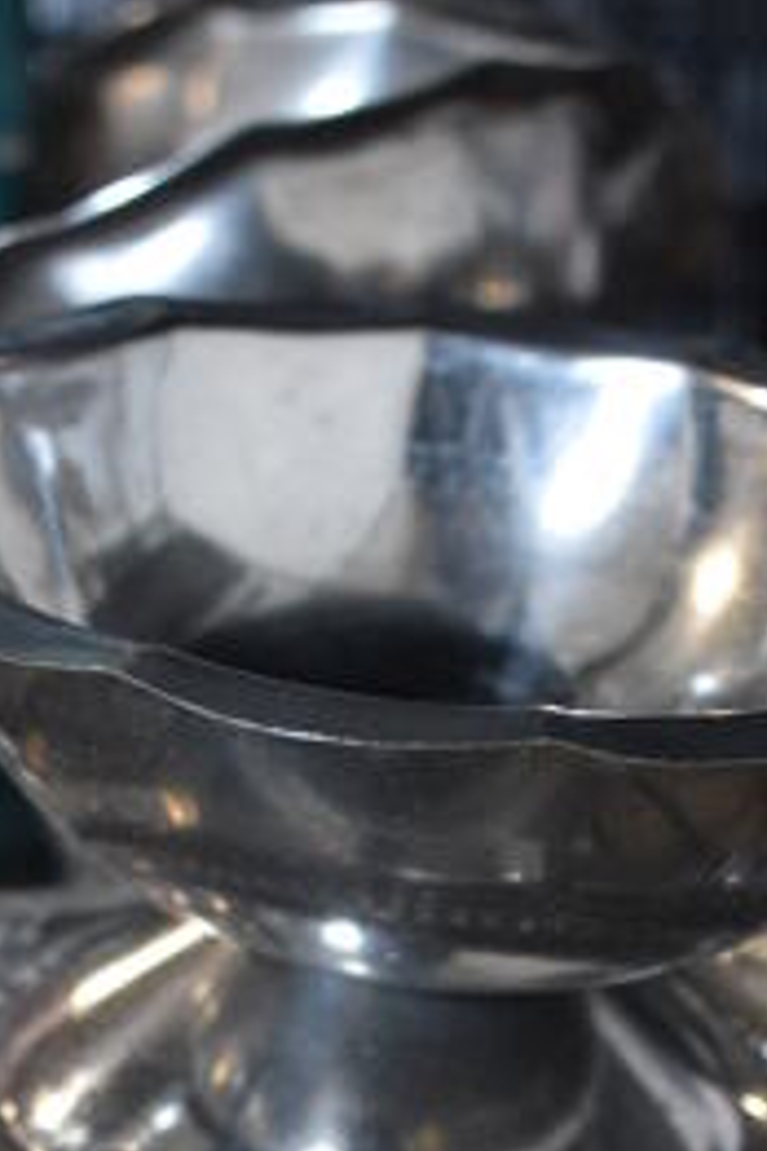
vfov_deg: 18.4
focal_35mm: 105
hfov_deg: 13.0
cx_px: 313
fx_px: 3355
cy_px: 1413
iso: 800
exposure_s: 1/60
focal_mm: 20
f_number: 5
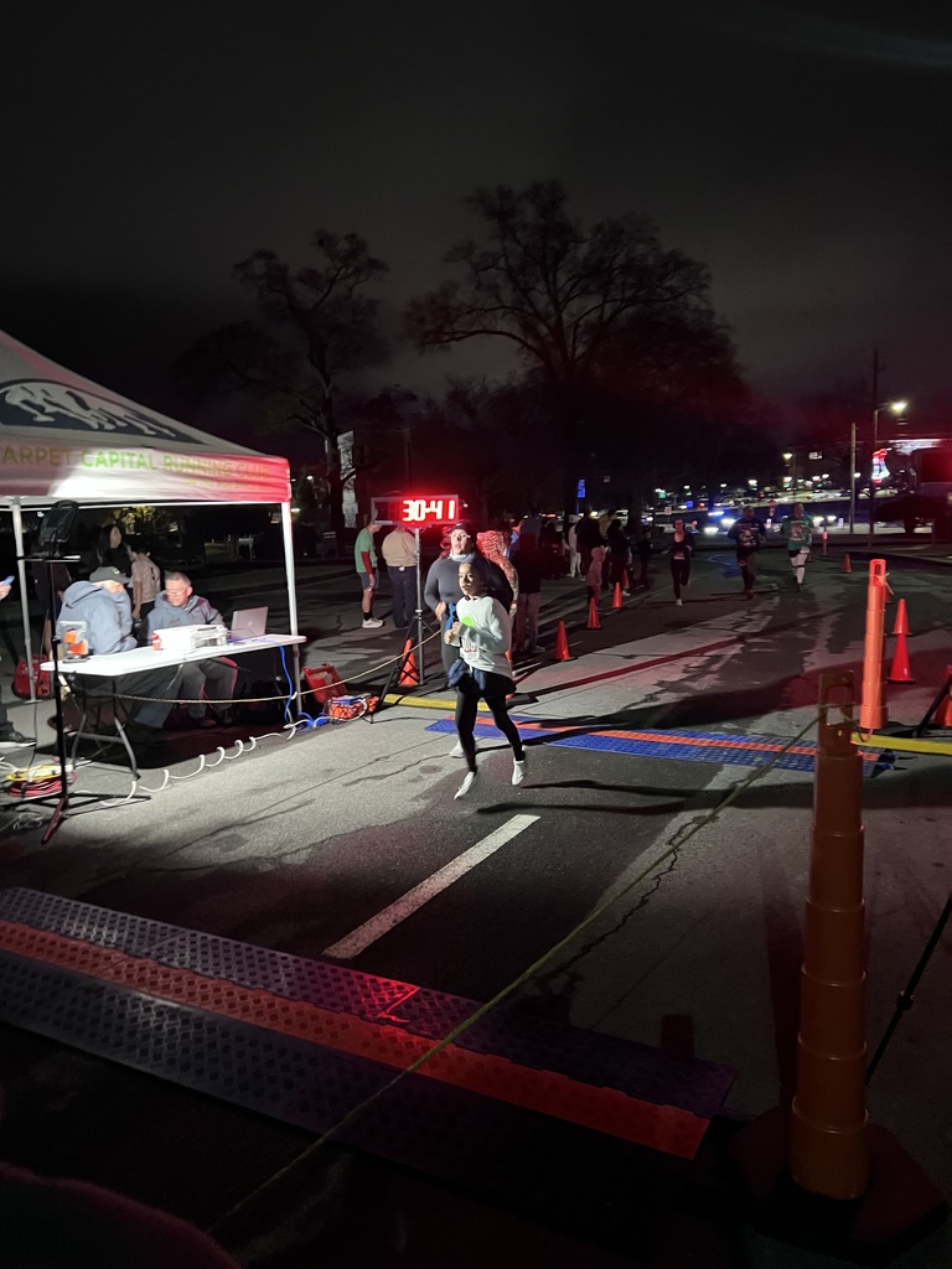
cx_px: 476
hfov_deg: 53.1
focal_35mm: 26
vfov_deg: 67.3
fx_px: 953
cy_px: 634
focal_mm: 5.7
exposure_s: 1/30
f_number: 1.5
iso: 800
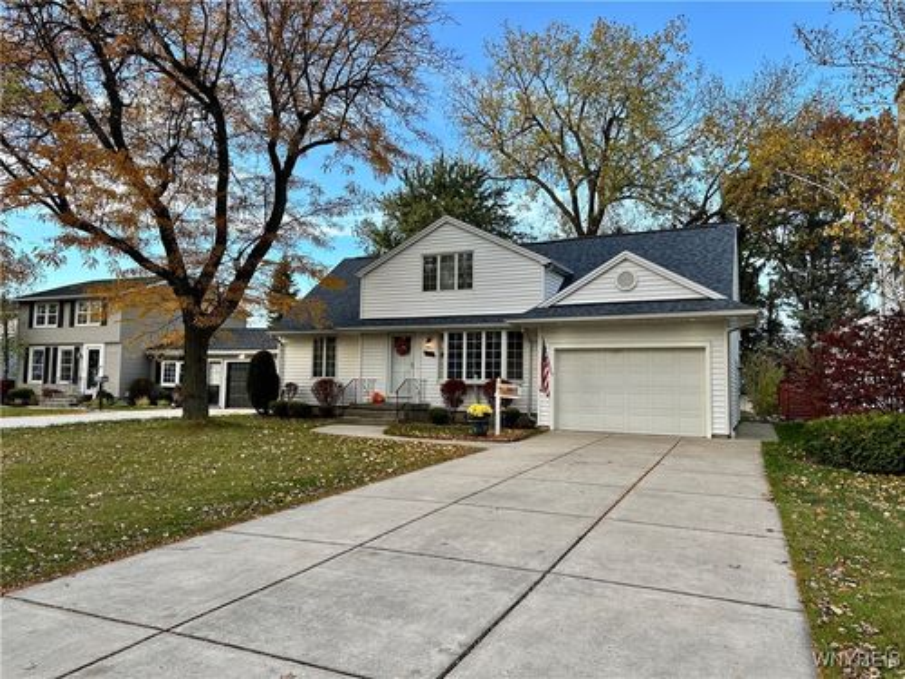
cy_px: 340
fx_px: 627
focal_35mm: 24
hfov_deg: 71.6
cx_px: 452
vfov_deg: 56.8
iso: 80
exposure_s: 1/785
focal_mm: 6.86
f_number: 1.78
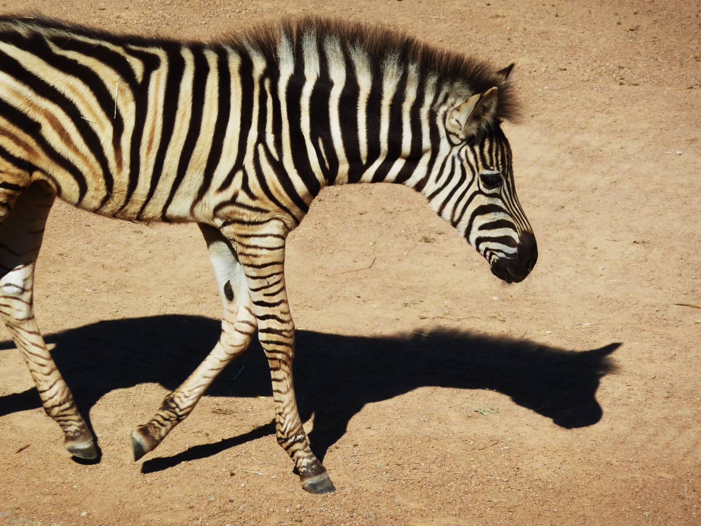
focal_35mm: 300
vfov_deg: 5.0
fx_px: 6075
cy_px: 263
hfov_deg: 6.6
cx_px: 350
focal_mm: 49.2
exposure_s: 1/500
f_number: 5.6
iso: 80
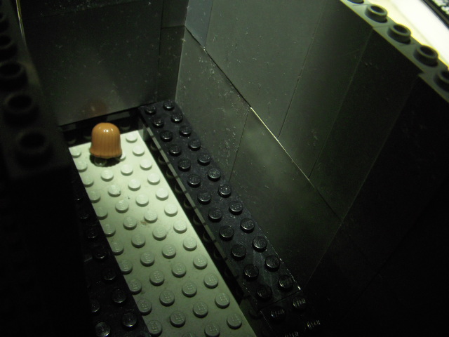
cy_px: 168
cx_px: 224
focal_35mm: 38
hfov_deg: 49.0
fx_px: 493
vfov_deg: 37.7
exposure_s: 1/4
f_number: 3.3
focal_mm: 6.3
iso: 400
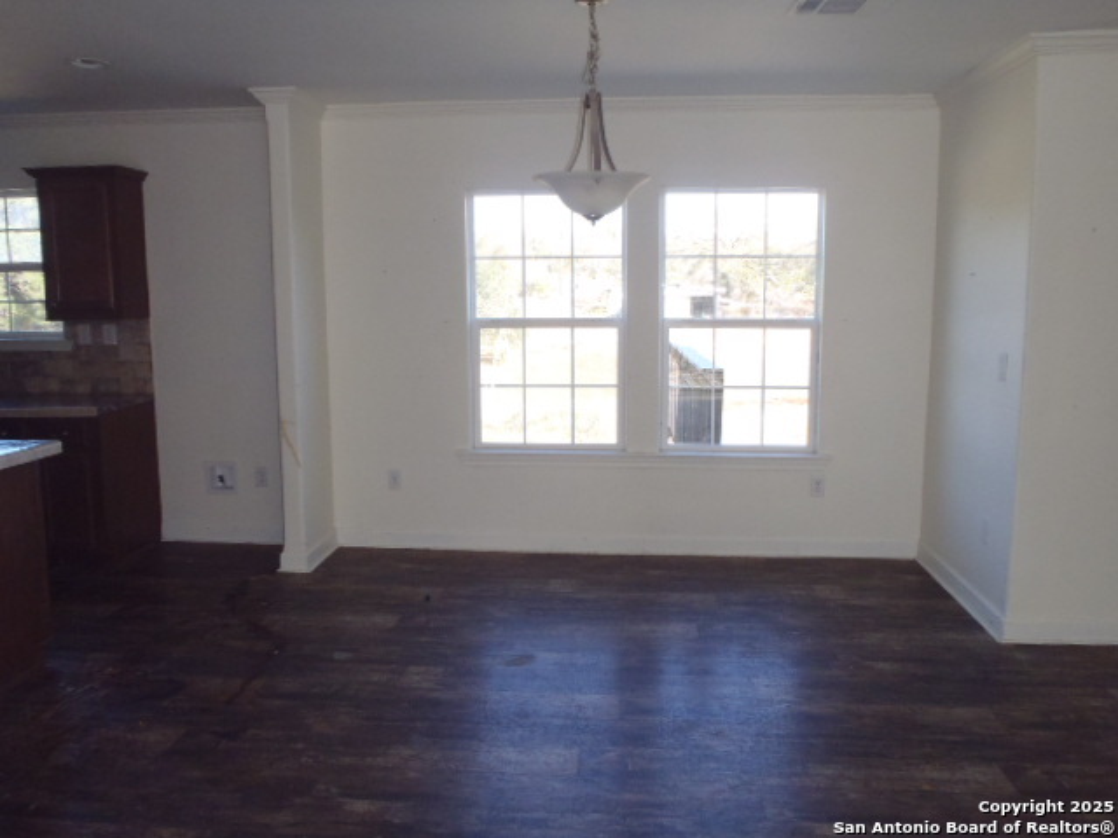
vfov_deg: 49.7
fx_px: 904
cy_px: 419
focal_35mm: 28
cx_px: 559
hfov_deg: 63.4
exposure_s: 1/125
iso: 250
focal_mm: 5
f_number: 3.9
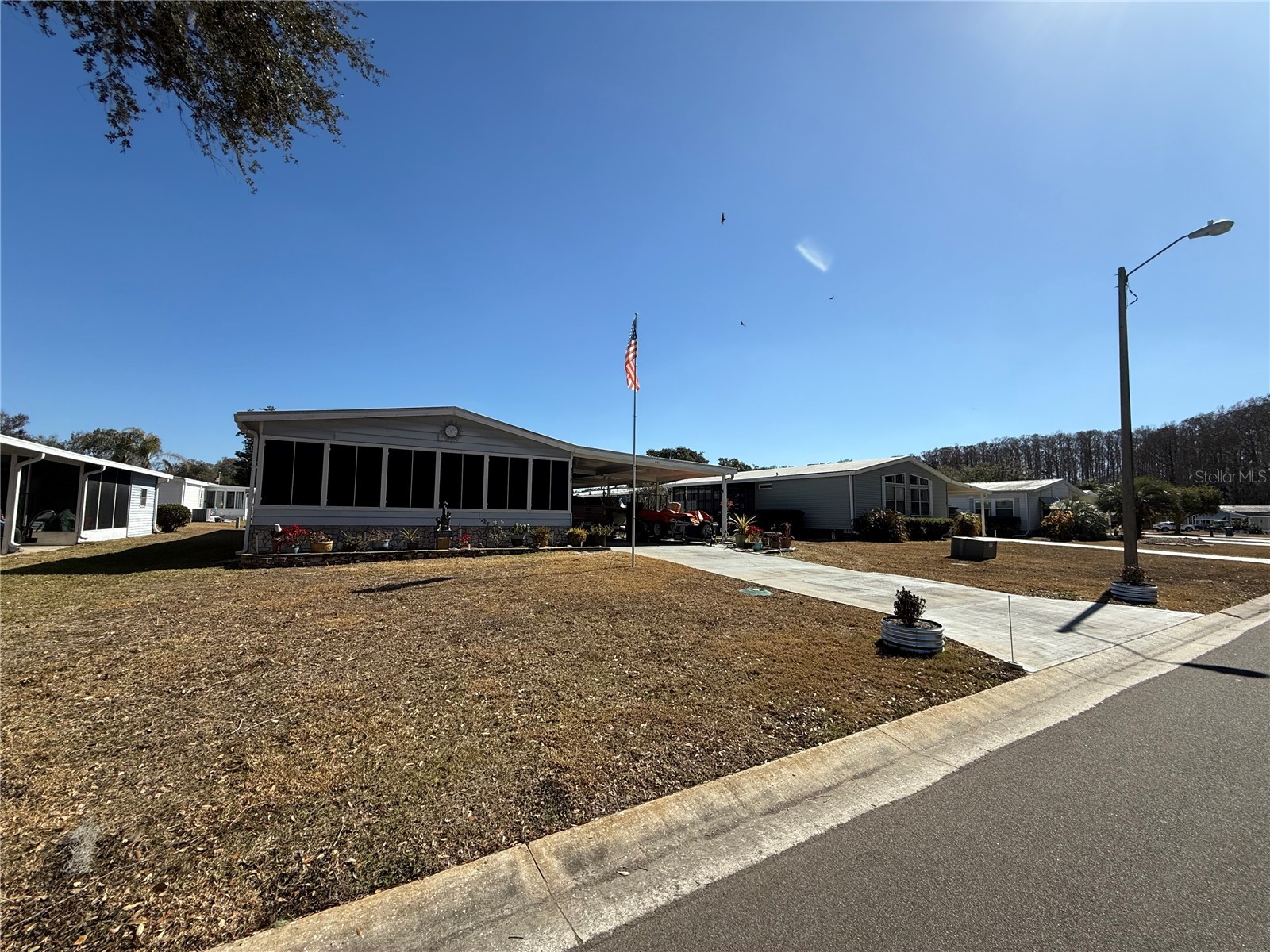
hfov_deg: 102.1
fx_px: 514
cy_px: 476
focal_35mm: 14
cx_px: 635
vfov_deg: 85.7
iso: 50
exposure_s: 1/2717
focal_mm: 2.22
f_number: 2.2
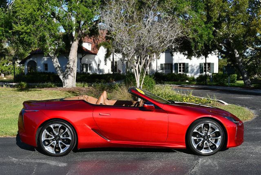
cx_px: 130
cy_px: 88
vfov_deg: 28.1
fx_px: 348
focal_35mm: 48
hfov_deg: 41.1
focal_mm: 24
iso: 100
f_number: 8
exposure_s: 1/250
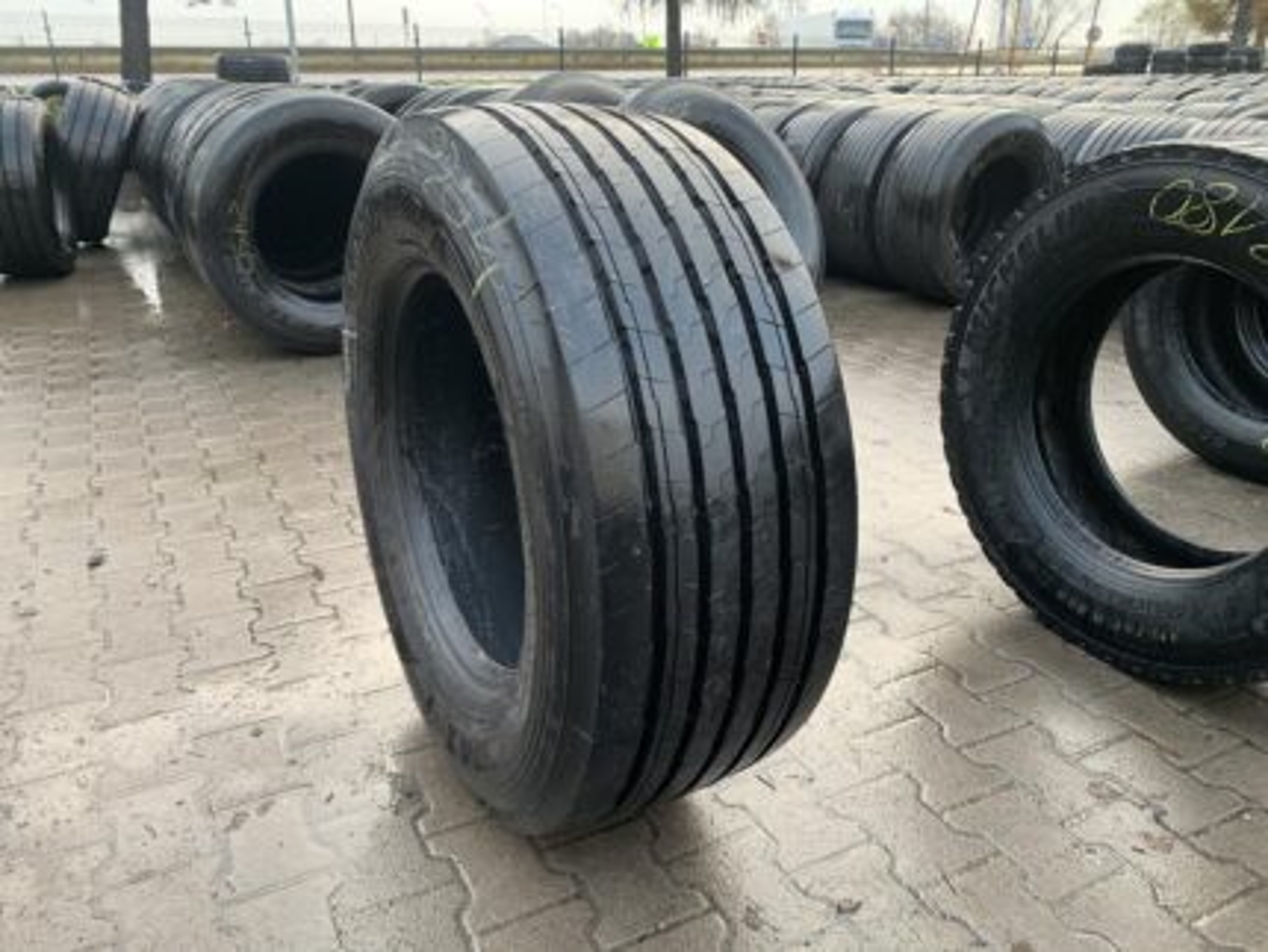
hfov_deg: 67.3
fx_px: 953
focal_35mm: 26
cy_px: 476
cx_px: 634
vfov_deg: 53.1
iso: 100
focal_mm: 4.25
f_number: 1.8
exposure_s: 1/95
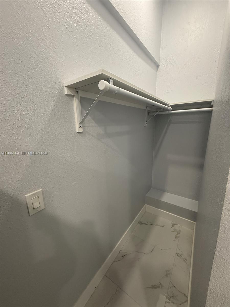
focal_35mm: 14
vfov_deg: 102.1
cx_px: 115
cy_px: 154
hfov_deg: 85.7
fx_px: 124
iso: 200
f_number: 2.2
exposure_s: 1/60
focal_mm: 2.22
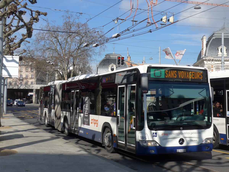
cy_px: 86
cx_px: 114
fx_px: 344
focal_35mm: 52
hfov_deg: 36.8
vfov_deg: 28.0
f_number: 3.3
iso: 80
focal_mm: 10.7
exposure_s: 1/1300
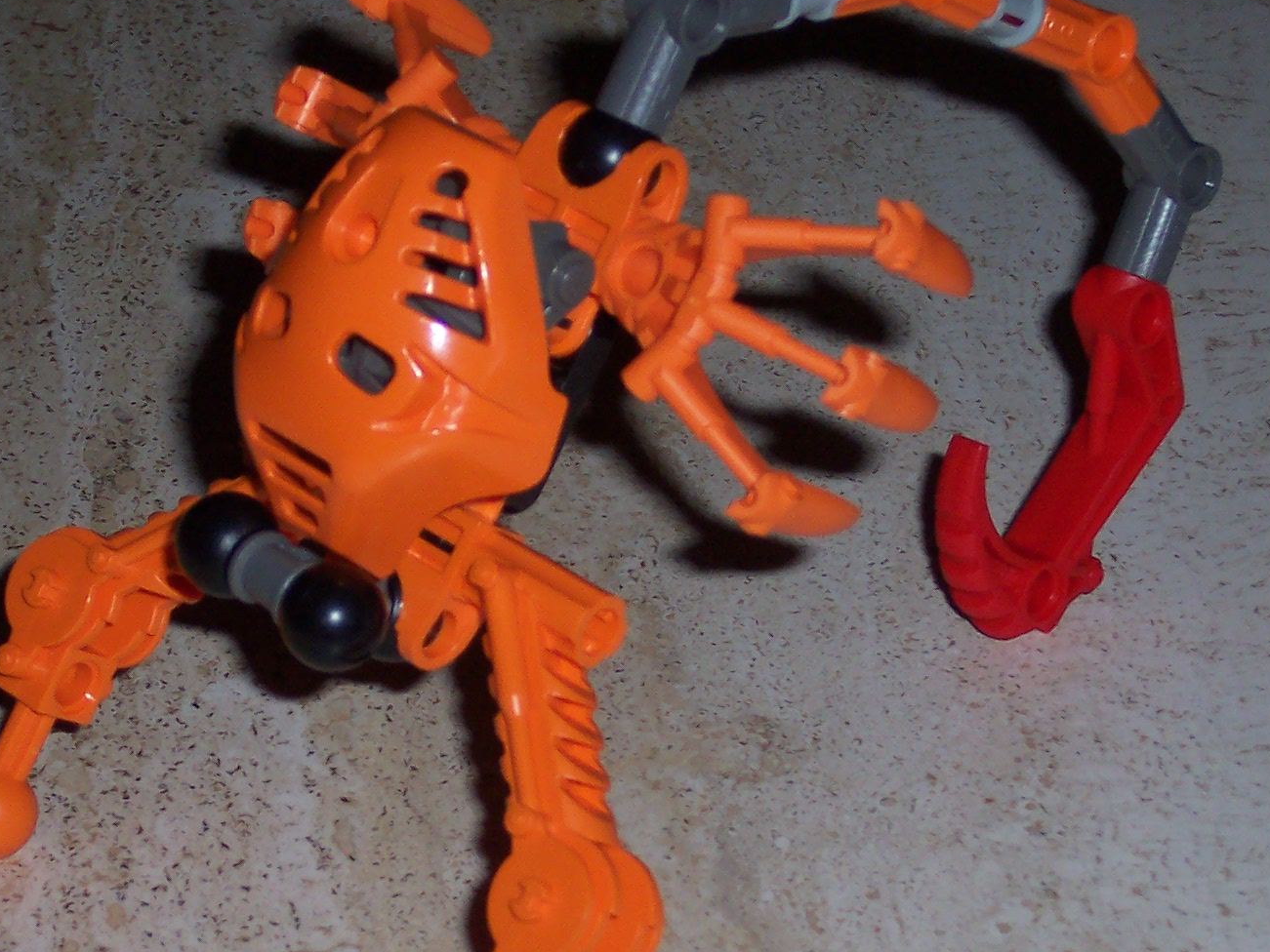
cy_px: 604
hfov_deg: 11.1
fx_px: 6531
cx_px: 549
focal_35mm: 178
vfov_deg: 8.3
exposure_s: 1/90
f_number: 4.8
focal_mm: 17.6
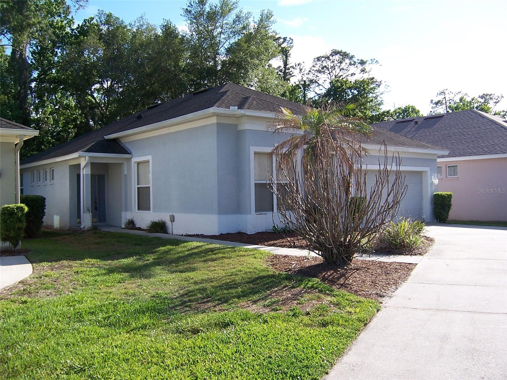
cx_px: 254
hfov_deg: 55.4
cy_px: 190
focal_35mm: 33
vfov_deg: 42.9
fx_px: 483
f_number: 3.4
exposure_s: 1/500
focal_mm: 5.5
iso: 80
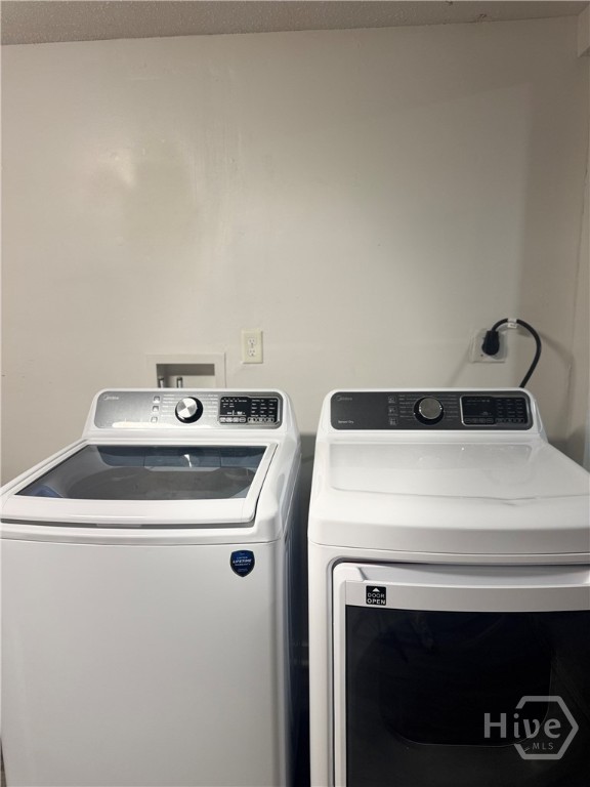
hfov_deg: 56.8
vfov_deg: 71.6
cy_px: 394
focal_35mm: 24
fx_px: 545
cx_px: 295
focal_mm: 6.76
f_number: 1.78
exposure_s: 1/60
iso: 200
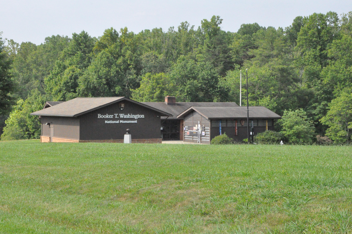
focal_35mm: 78
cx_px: 176
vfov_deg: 17.4
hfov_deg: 26.0
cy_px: 117
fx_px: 762
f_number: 20
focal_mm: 52
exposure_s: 1/1600
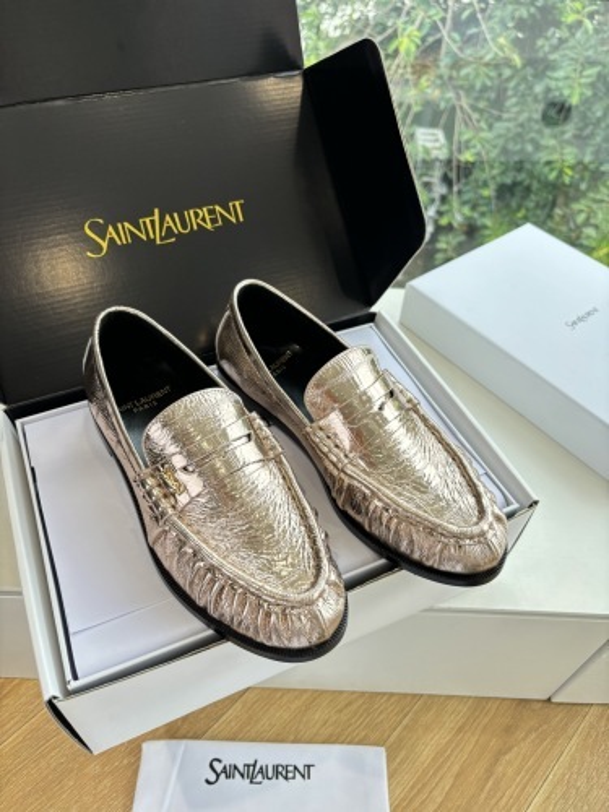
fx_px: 610
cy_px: 406
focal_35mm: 26
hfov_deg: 53.1
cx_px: 304
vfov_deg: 67.3
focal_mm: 5.96
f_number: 1.6
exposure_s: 1/204
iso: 50
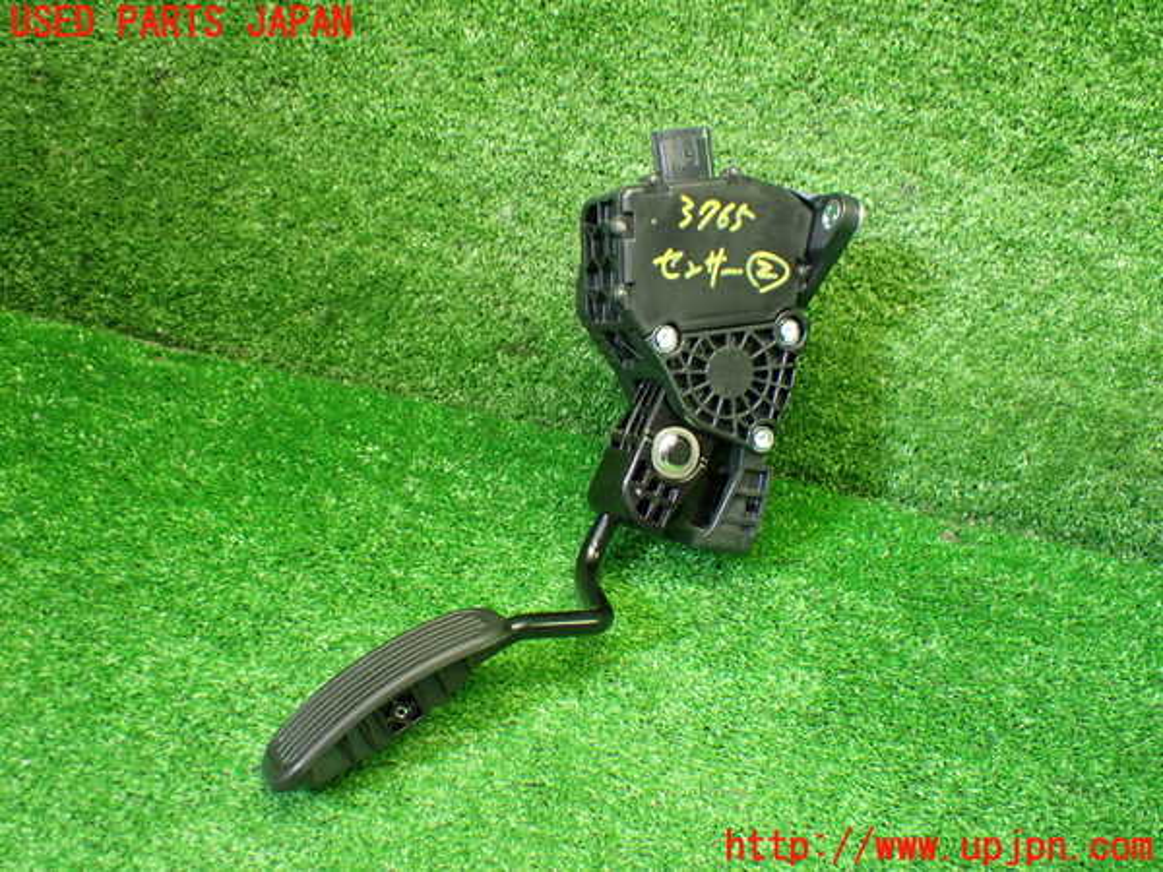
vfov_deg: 37.7
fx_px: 1277
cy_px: 436
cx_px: 582
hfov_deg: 49.0
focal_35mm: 38
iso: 800
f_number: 2.7
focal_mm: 6.83
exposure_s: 1/60
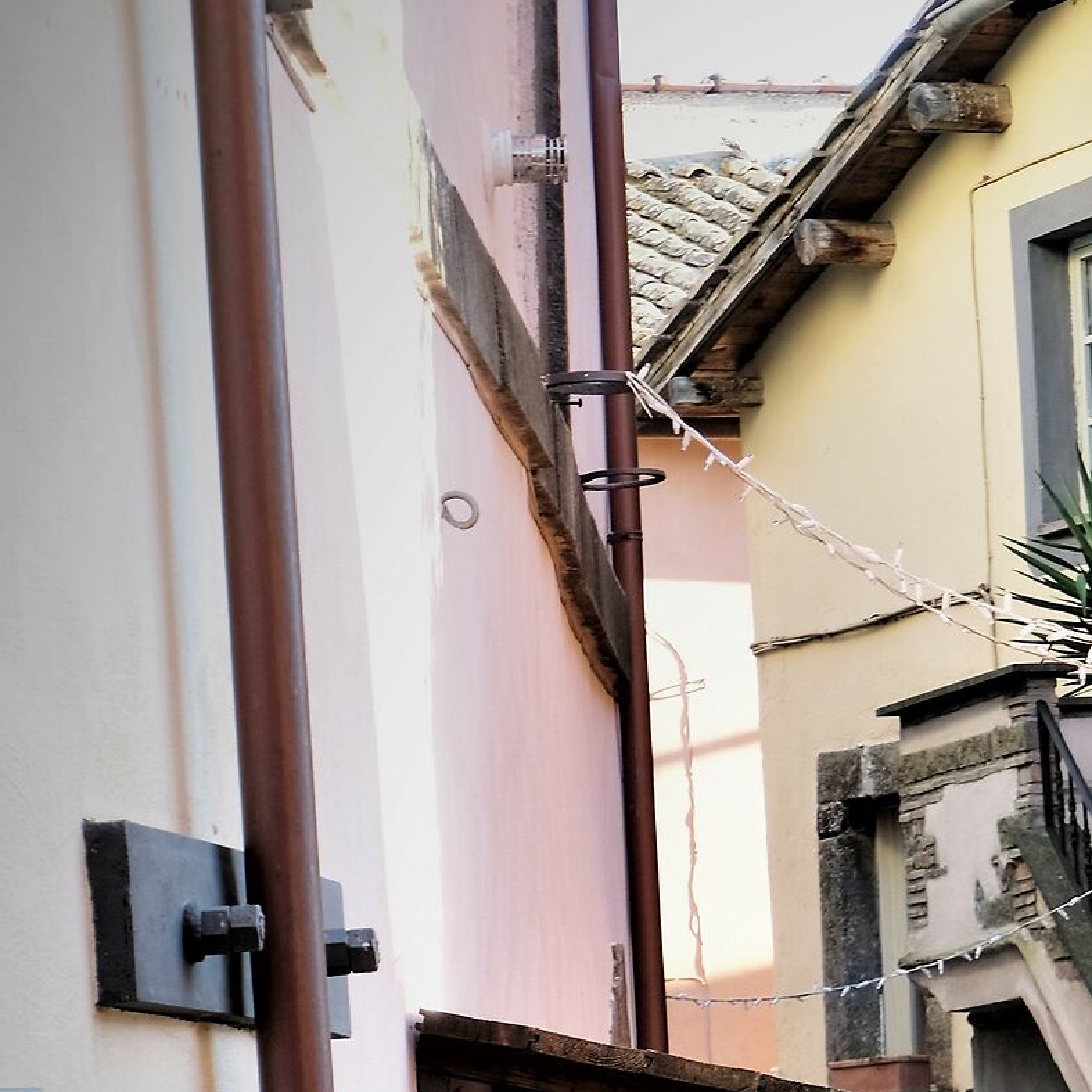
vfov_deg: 9.8
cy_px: 1311
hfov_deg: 9.9
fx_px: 6282
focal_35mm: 176
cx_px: 1043
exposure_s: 1/60
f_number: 5.6
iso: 200
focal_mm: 45
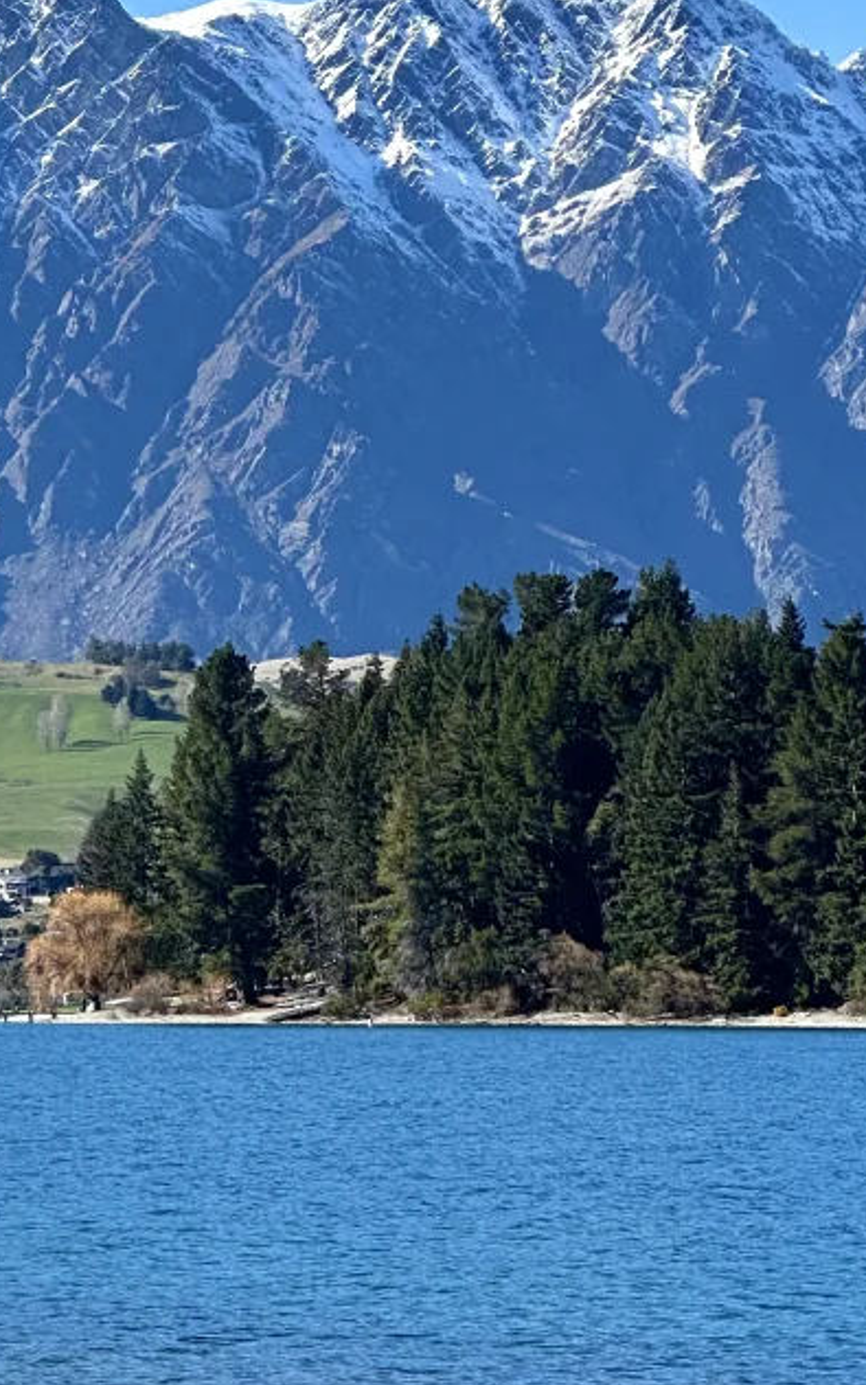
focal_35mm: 186
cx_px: 48
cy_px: 186
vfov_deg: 11.2
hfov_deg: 7.0
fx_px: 7024
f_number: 2.8
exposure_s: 1/681
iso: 32
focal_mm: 9
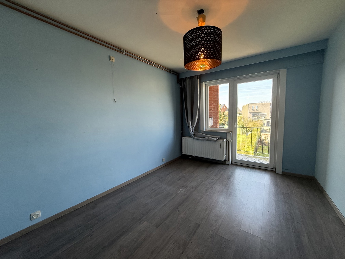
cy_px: 130
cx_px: 172
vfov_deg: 85.7
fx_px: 140
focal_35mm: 14
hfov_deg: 102.1
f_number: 2.2
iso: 125
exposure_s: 1/99
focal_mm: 2.22
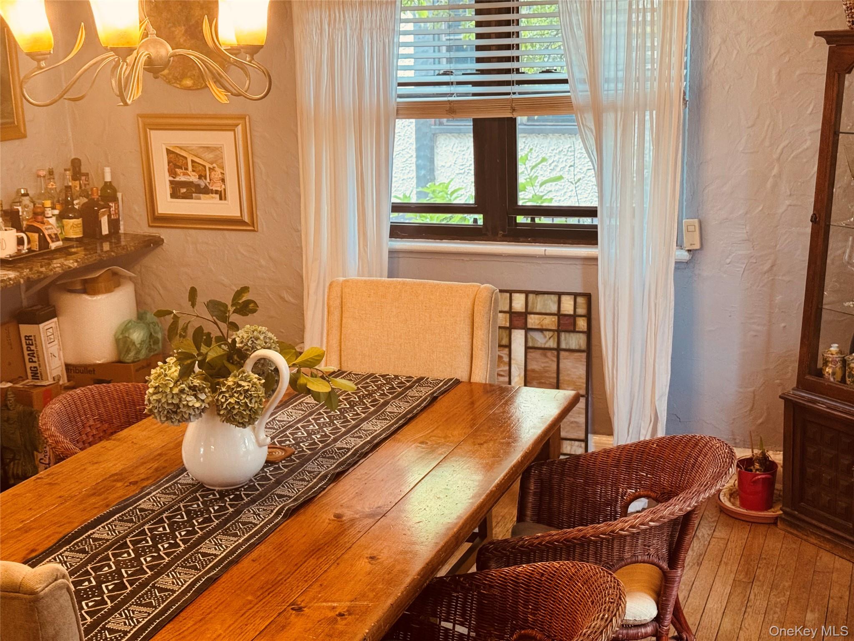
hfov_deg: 39.7
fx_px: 1184
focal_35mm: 48
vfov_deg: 30.3
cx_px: 427
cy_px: 320
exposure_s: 1/60
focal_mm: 6.76
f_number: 1.78
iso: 200
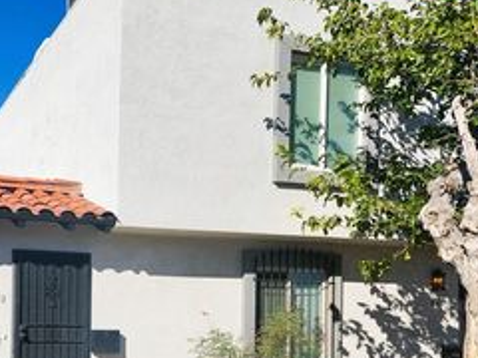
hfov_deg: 36.3
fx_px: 663
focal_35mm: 48
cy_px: 315
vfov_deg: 29.2
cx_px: 16
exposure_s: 1/2443
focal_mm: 5.4
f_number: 1.8
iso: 20
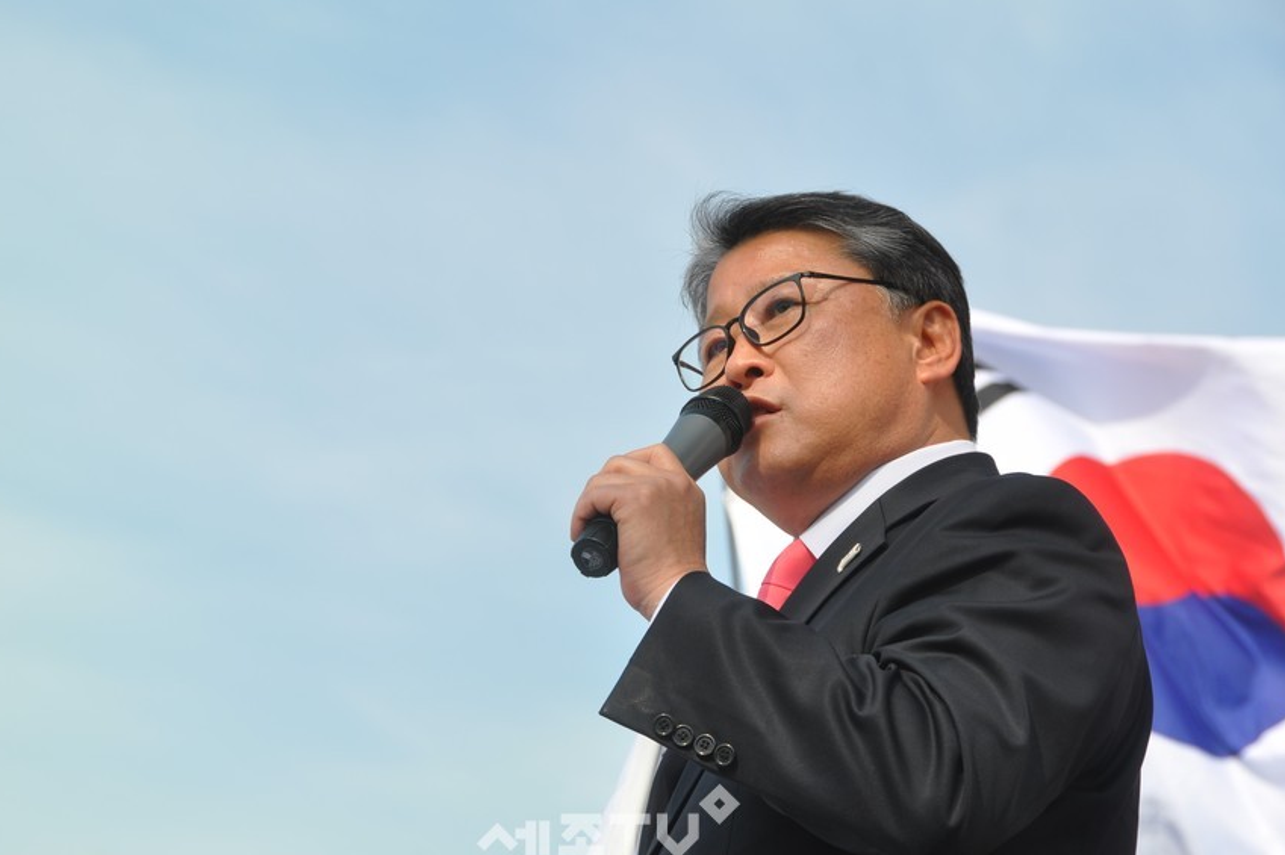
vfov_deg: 9.9
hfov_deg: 14.8
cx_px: 586
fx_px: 4958
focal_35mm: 139
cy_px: 430
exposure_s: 1/320
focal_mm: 82
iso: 200
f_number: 9
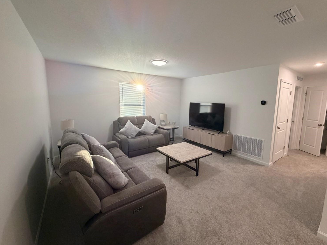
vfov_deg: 81.7
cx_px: 173
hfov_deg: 98.1
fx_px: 142
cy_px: 118
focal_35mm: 15
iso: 250
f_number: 2.2
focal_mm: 2.22
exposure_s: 1/120
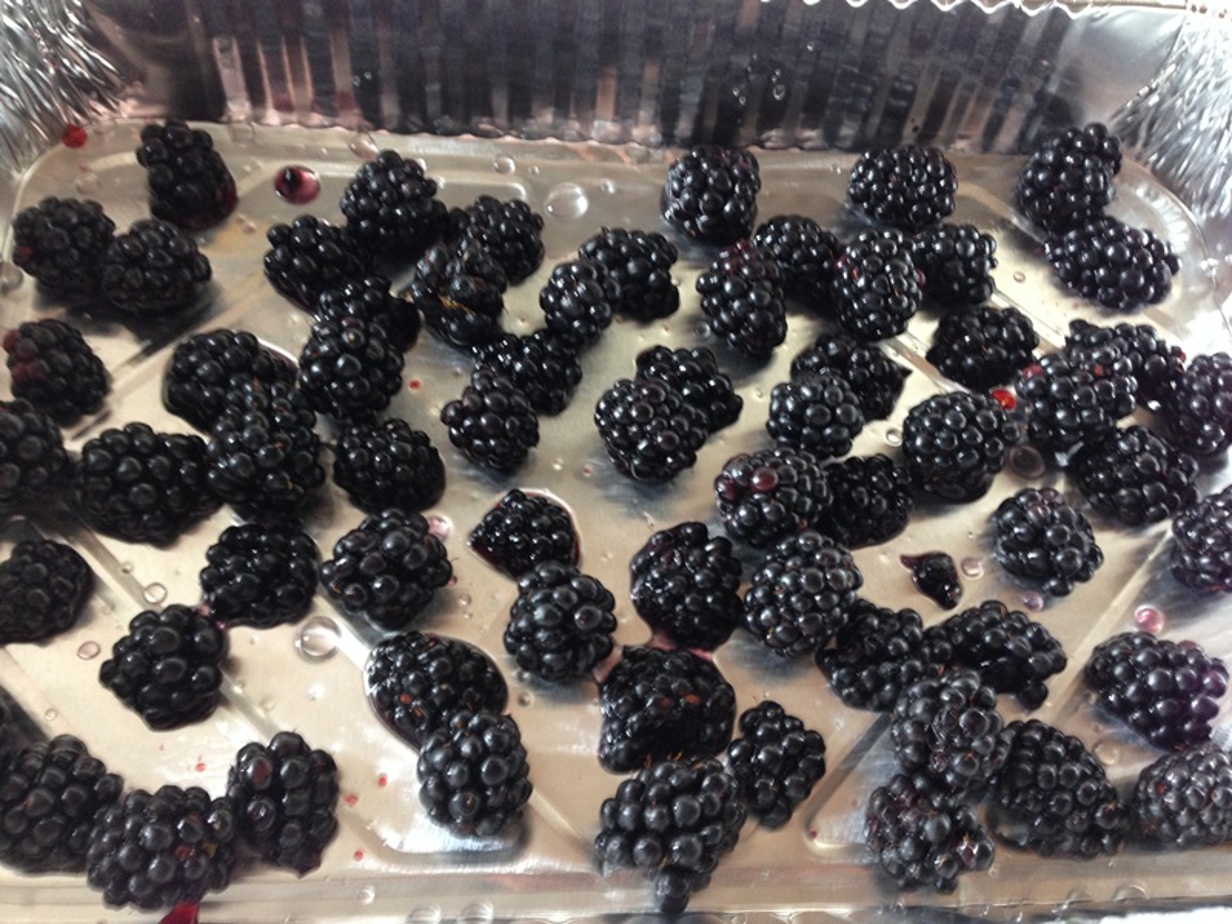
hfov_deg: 55.4
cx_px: 616
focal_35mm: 33
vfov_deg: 42.9
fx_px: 1174
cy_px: 462
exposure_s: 1/20
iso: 160
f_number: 2.4
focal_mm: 4.12
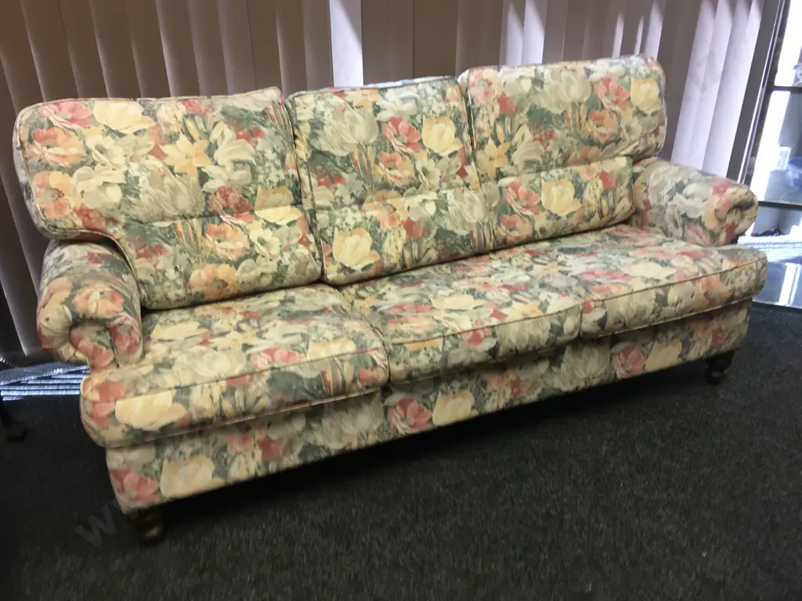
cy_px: 300
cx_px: 401
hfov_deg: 61.7
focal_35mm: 29
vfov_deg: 48.2
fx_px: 672
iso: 32
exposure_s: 1/17
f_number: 2.2
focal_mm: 4.15
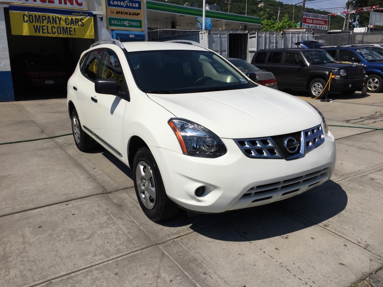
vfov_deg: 48.2
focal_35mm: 29
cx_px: 192
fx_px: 321
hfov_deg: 61.7
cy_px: 144
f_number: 2.2
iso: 32
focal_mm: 4.15
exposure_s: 1/6623
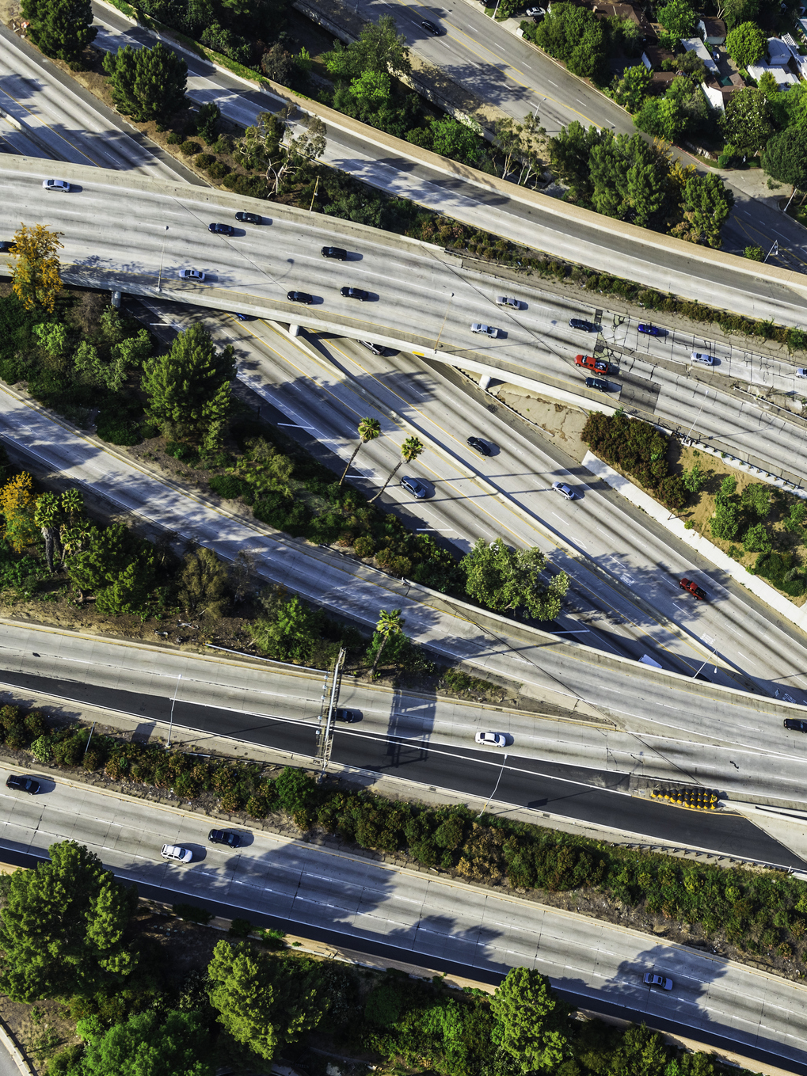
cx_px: 667
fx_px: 1492
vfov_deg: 39.7
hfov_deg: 29.4
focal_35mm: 48
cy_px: 537
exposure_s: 1/2500
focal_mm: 32
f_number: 4
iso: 400
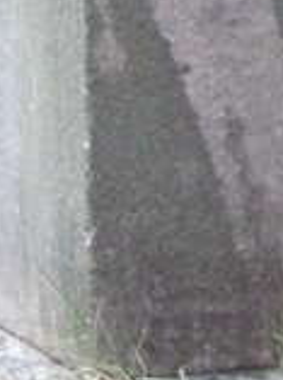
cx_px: 677
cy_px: -852
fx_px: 10234
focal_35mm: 935
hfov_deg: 1.6
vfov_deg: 2.1
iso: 800
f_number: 4.3
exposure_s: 1/48
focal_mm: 25.6
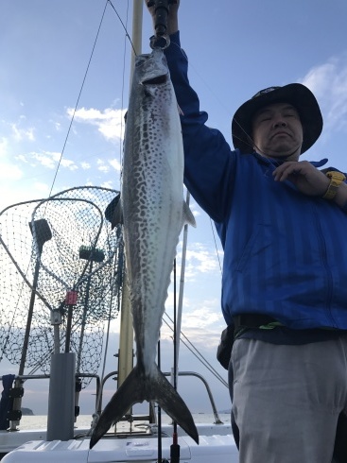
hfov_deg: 49.7
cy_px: 232
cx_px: 174
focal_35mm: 28
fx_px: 375
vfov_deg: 63.5
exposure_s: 1/610
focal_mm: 3.99
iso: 20
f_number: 1.8
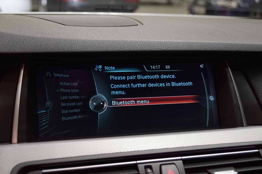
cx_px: 131
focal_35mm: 52
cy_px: 87
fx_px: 382
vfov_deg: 25.8
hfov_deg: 37.9
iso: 1250
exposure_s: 1/60
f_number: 5
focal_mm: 35
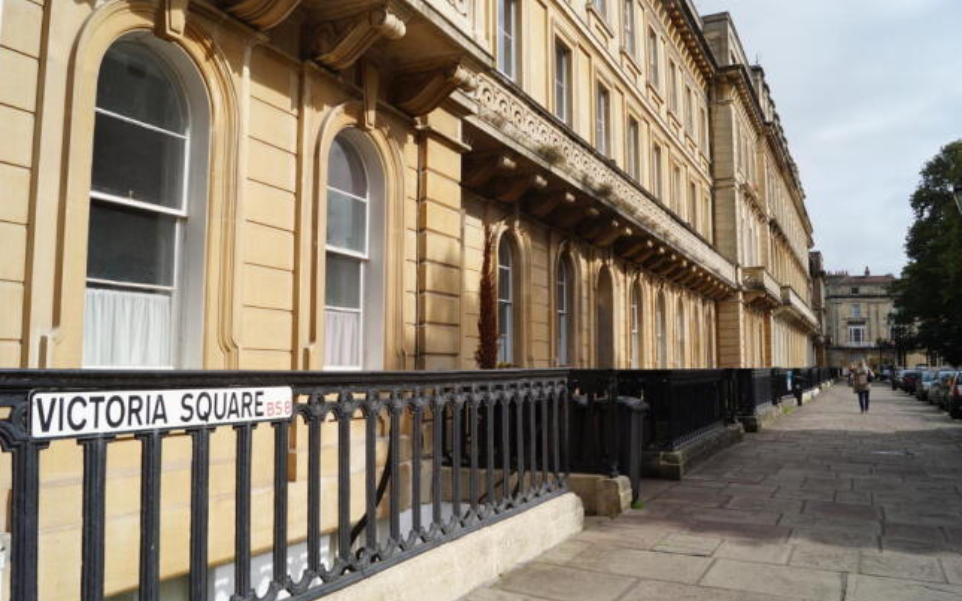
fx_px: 734
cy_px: 290
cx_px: 477
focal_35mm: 28
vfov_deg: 44.5
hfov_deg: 66.5
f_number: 10
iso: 100
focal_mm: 18
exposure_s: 1/160
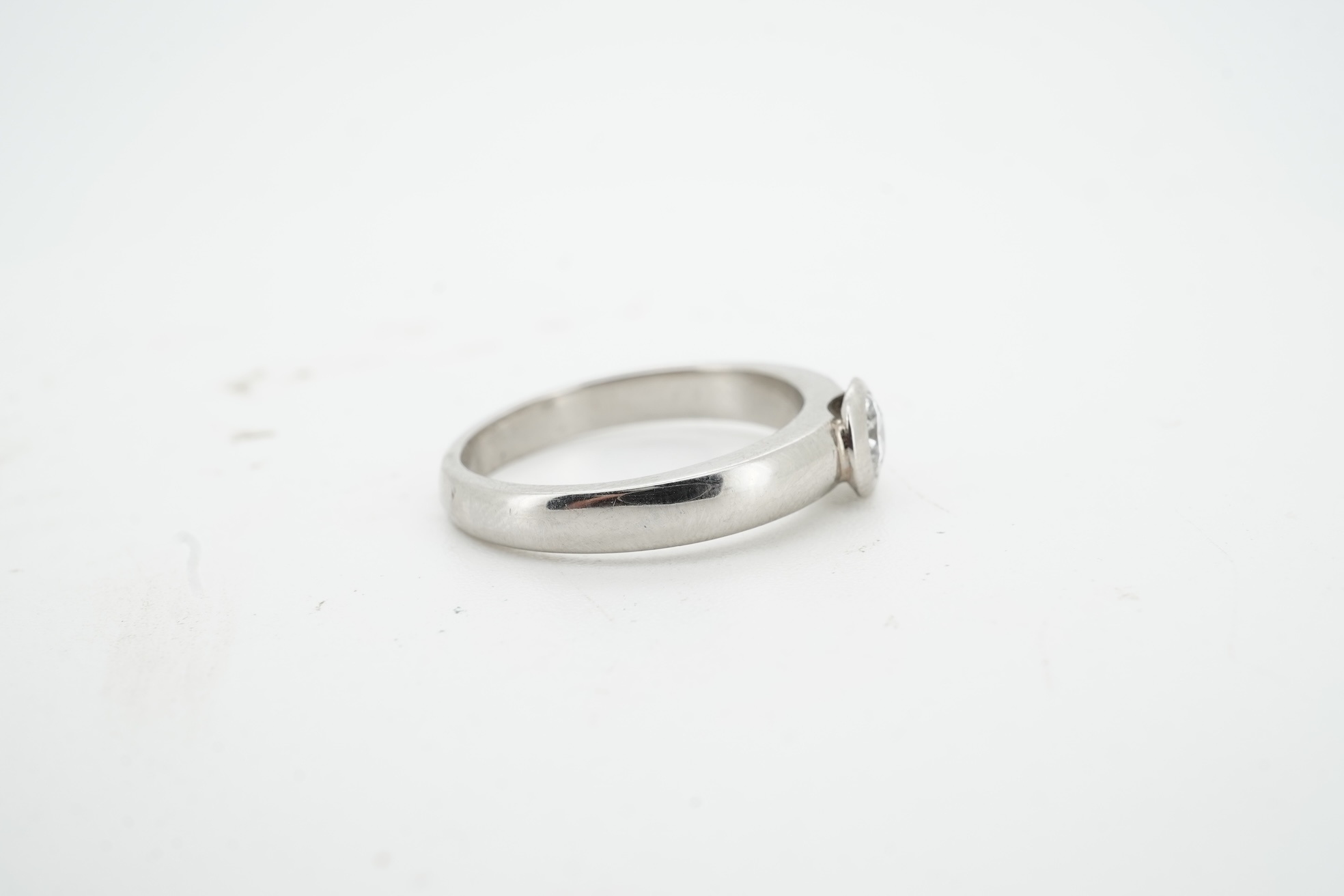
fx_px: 1680
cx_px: 672
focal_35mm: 45
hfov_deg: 43.6
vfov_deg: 29.9
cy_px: 448
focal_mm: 30
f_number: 22
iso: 250
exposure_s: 1/125
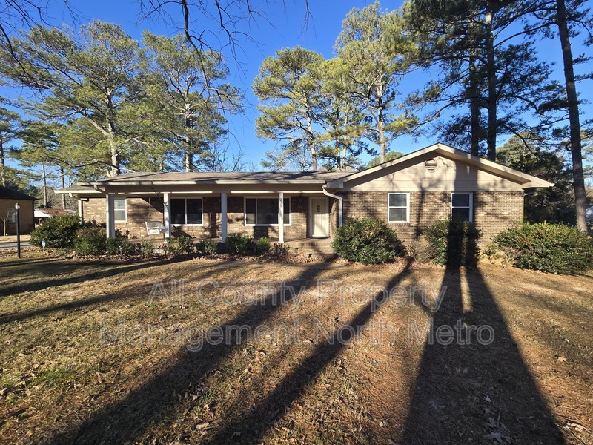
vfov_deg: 89.9
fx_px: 223
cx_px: 296
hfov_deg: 106.2
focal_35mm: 13
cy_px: 222
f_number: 2.2
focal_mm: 2.2
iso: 50
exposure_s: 1/684
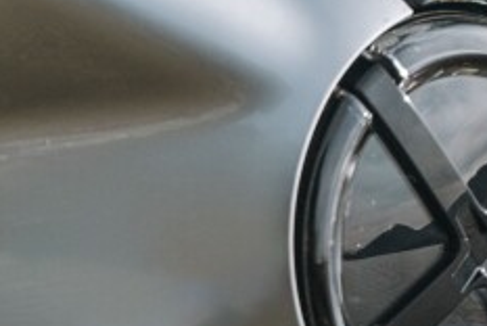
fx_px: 5364
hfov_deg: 5.2
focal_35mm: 396
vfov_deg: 3.5
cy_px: -144
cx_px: -222
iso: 400
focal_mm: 77
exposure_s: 1/5000
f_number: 2.8
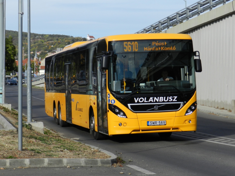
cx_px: 118
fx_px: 570
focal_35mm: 84
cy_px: 88
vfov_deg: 17.6
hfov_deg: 23.3
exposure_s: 1/1000
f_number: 4.4
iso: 160
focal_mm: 14.9
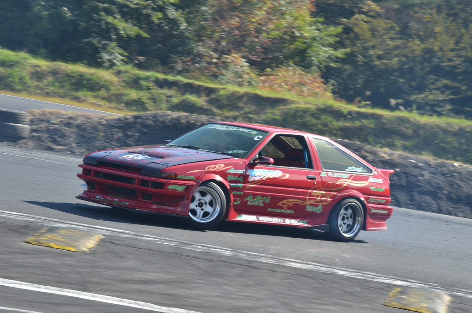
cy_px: 156
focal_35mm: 195
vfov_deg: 7.0
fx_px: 2551
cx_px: 236
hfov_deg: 10.6
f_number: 10
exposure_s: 1/250
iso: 200
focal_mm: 130
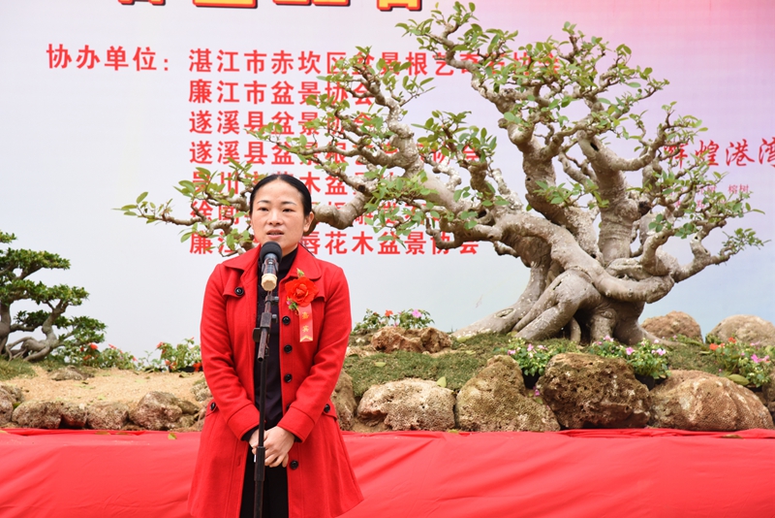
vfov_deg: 11.4
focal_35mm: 120
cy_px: 259
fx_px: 2584
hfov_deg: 17.1
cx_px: 388
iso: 640
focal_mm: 120
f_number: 8
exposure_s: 1/125
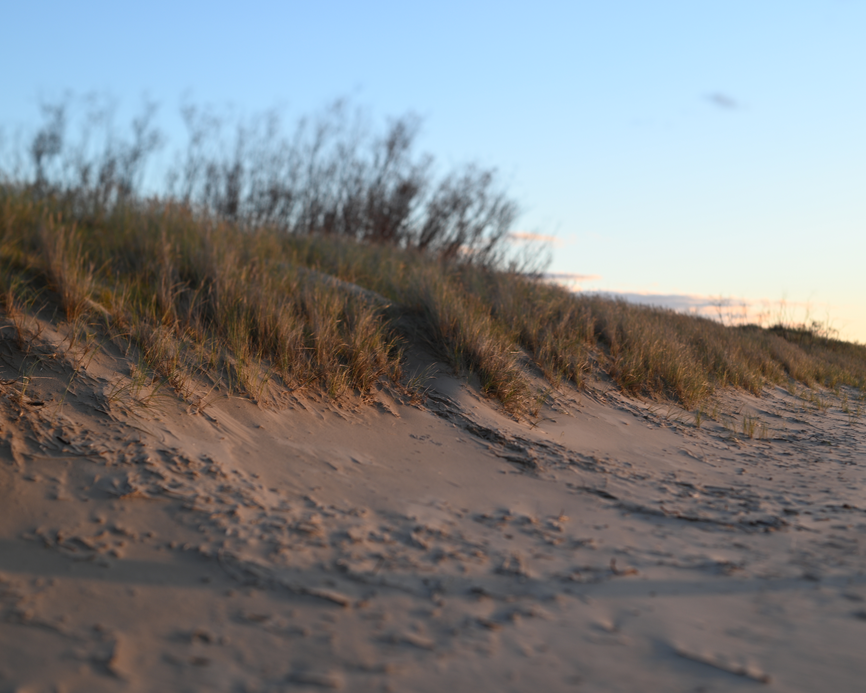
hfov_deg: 33.0
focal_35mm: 57
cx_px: 454
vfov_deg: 26.7
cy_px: 348
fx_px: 1461
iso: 100
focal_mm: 50
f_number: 1.4
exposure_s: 1/160
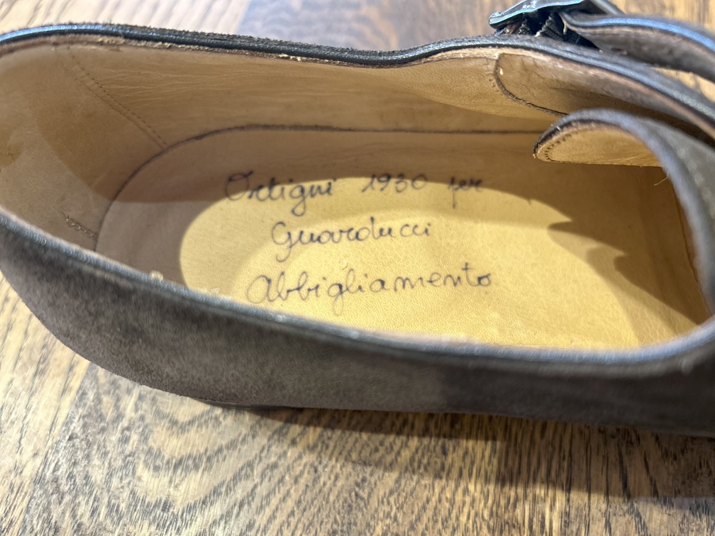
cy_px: 268
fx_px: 537
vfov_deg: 53.1
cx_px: 358
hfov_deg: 67.3
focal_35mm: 26
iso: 200
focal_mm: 5.7
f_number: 1.5
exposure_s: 1/54
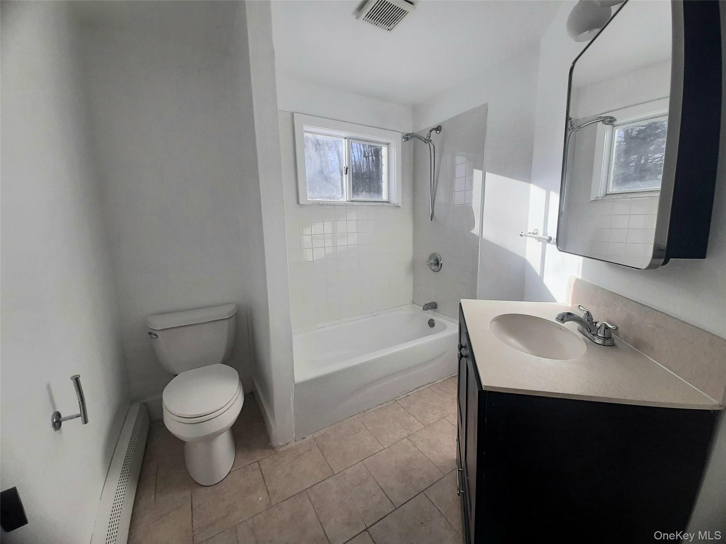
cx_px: 363
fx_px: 273
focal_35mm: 13
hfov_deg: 106.2
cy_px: 272
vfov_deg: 89.9
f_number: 2.2
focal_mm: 1.42
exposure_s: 1/333
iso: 40
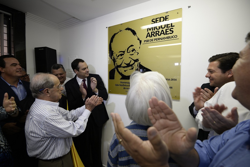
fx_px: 111
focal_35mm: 16
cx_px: 125
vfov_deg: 73.7
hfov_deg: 96.7
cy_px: 84
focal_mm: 16
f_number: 4
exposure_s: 1/80
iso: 640
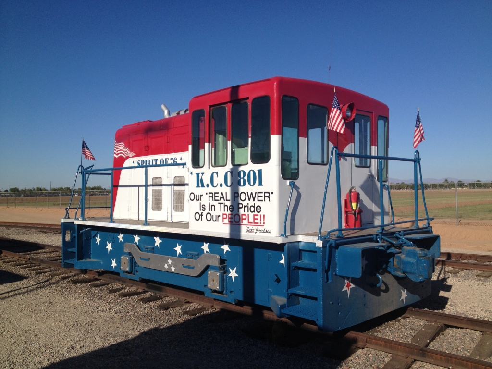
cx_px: 246
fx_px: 497
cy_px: 184
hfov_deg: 52.6
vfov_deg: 40.7
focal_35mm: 35
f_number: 2.4
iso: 50
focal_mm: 4.28
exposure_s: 1/2907
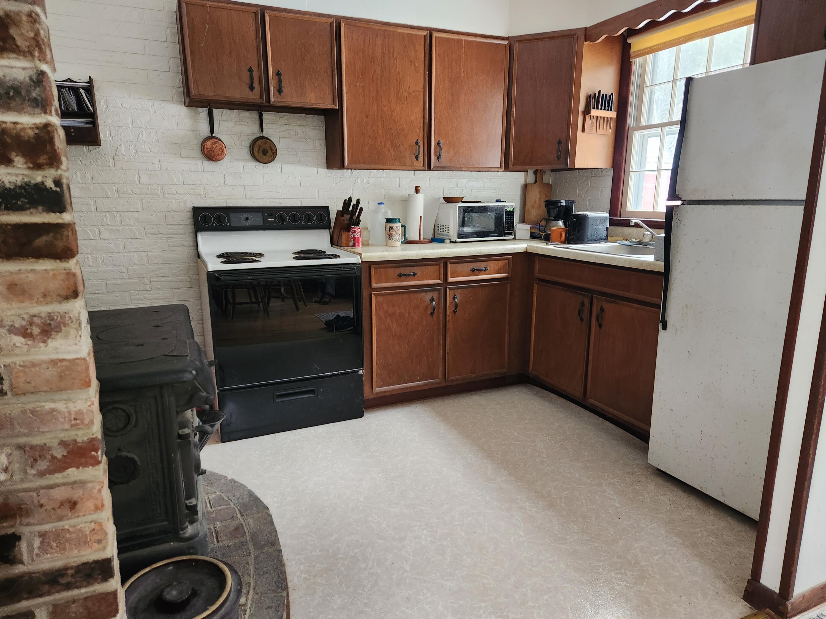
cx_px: 413
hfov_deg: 73.9
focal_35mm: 23
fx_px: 549
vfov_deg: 58.9
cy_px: 310
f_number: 1.8
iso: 640
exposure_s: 1/60
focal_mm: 5.4
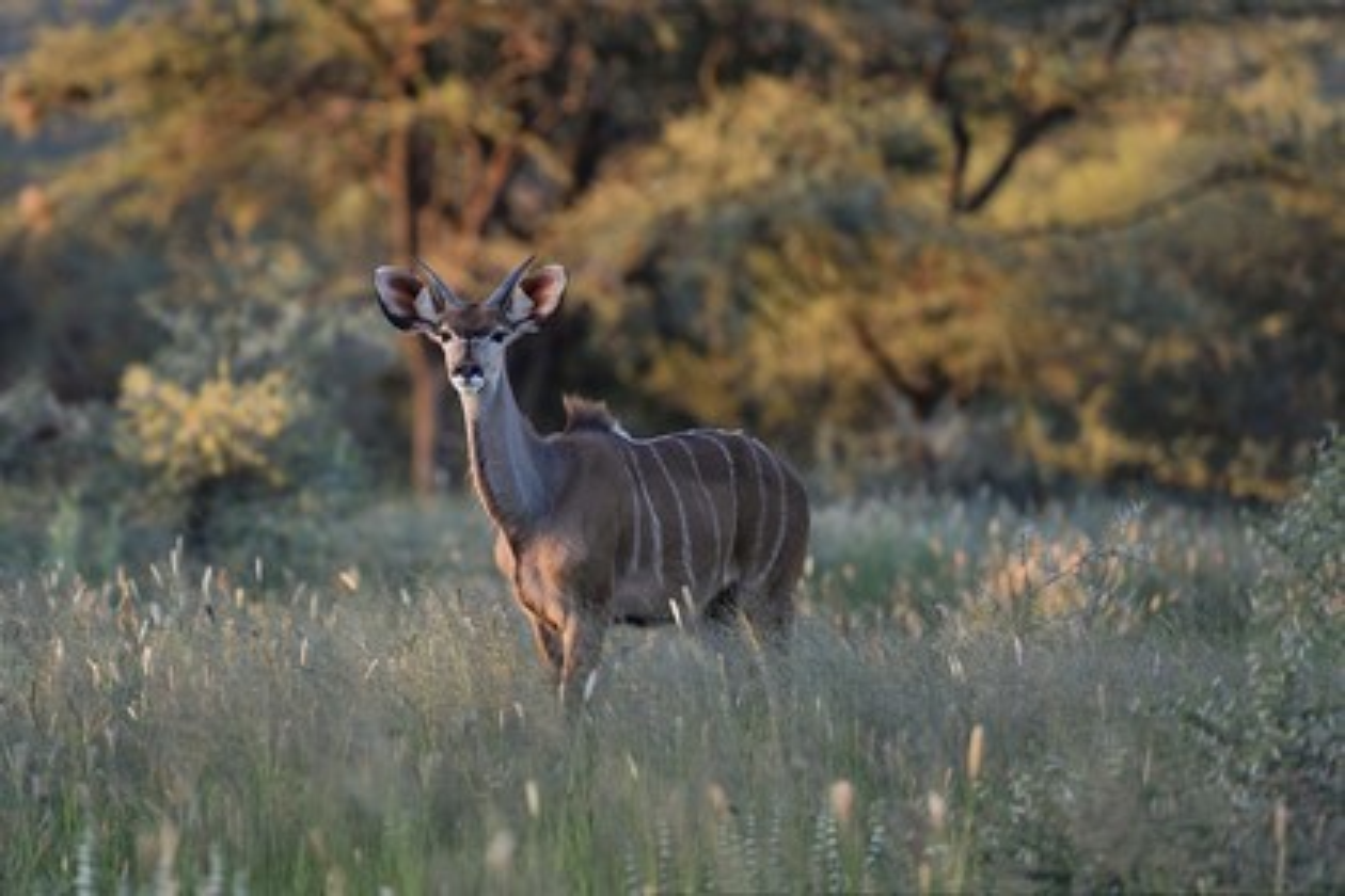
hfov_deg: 10.3
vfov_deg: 6.9
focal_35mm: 200
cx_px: 672
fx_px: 7472
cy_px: 448
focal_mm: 200
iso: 200
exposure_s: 1/320
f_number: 2.8
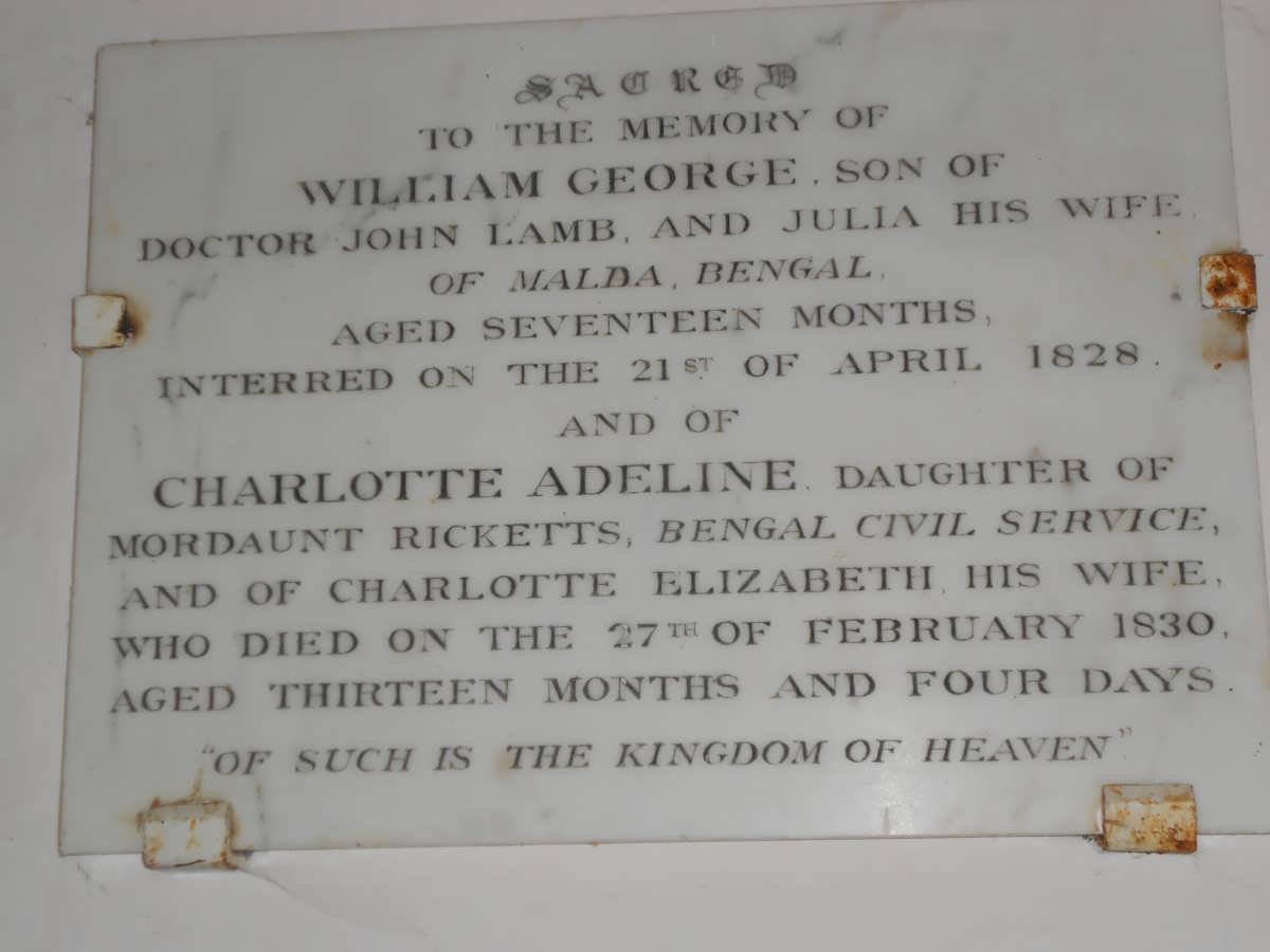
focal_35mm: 56
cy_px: 476
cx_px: 635
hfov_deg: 34.3
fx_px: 2055
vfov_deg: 26.1
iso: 200
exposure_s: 1/60
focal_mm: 10
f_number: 4.9
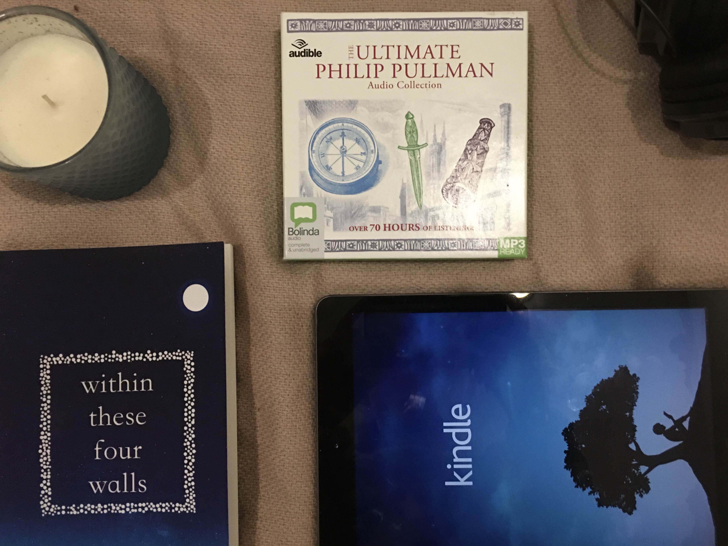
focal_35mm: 29
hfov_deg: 61.7
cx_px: 364
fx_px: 610
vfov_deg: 48.2
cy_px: 273
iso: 125
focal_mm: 4.15
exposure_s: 1/8
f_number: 2.2
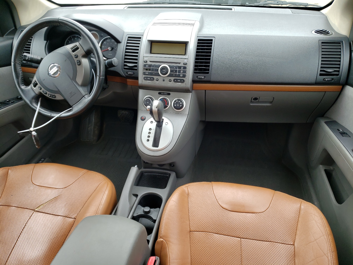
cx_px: 176
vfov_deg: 53.1
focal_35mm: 26
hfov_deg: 67.3
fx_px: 265
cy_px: 132
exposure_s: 1/270
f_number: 1.5
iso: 50
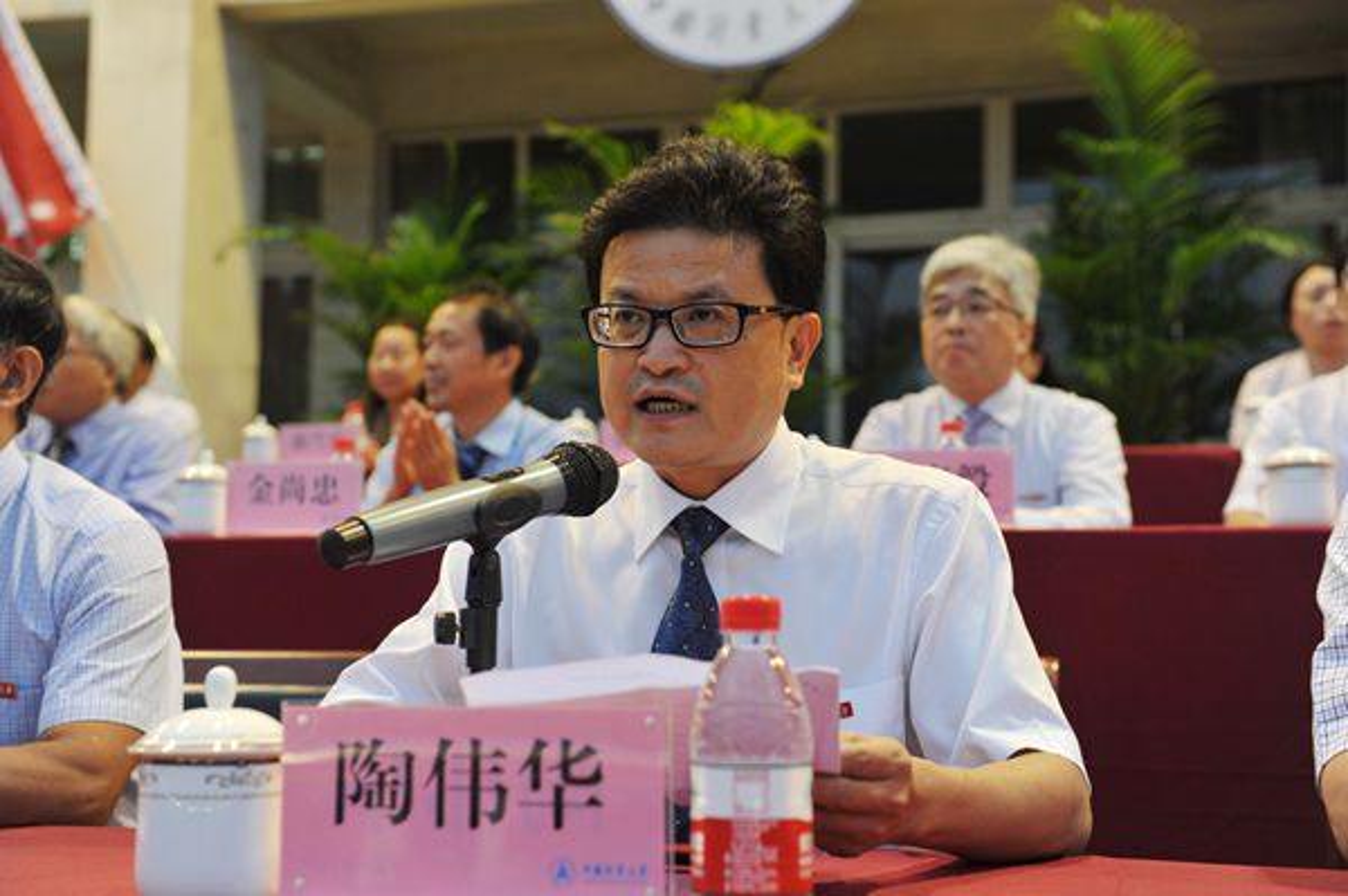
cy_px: 448
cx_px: 674
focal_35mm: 50
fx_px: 1871
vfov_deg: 26.9
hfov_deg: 39.6
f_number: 4
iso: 640
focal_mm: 50
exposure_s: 1/60
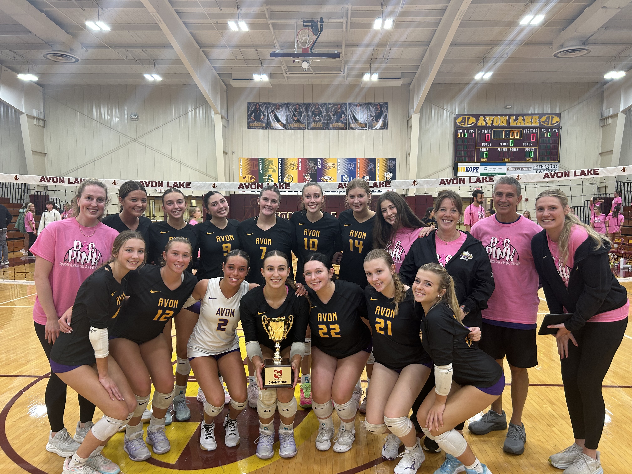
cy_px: 237
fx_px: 475
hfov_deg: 67.3
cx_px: 316
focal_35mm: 26
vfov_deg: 53.1
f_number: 1.5
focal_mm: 5.7
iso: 64
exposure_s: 1/60
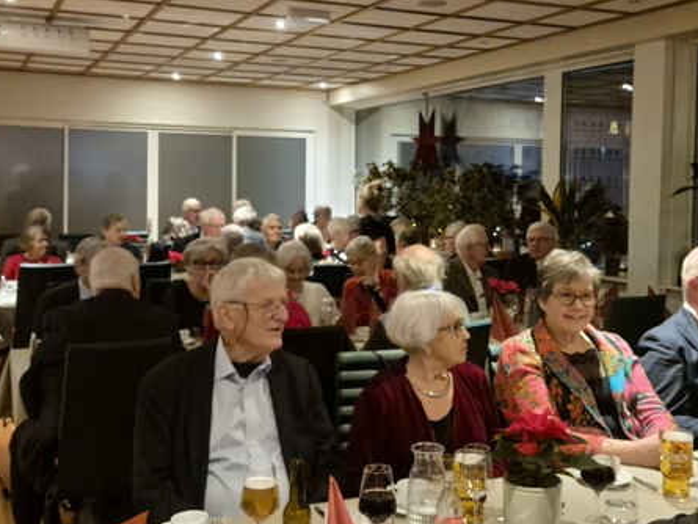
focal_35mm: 44
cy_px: 212
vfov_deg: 32.8
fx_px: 887
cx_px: 399
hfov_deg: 42.8
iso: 2500
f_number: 1.8
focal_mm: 5.4
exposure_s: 1/100
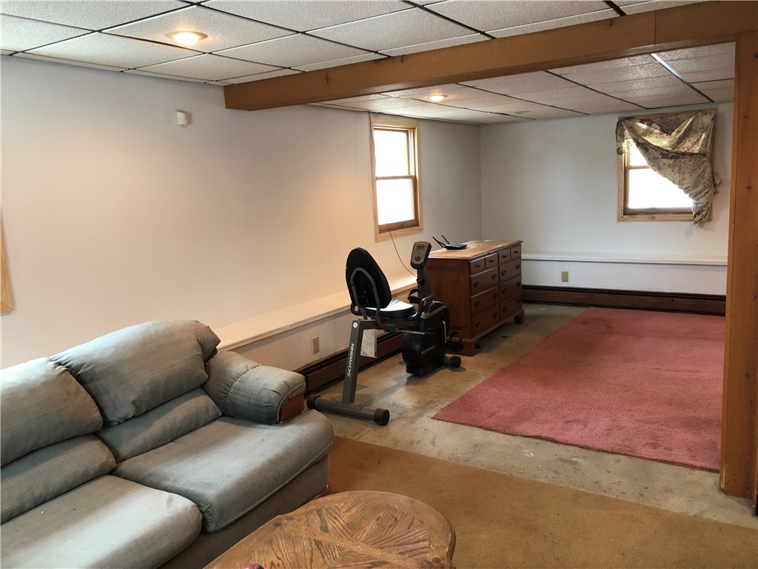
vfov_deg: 49.7
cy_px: 284
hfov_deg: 63.4
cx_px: 379
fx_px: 613
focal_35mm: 28
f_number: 1.8
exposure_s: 1/15
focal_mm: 3.99
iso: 40
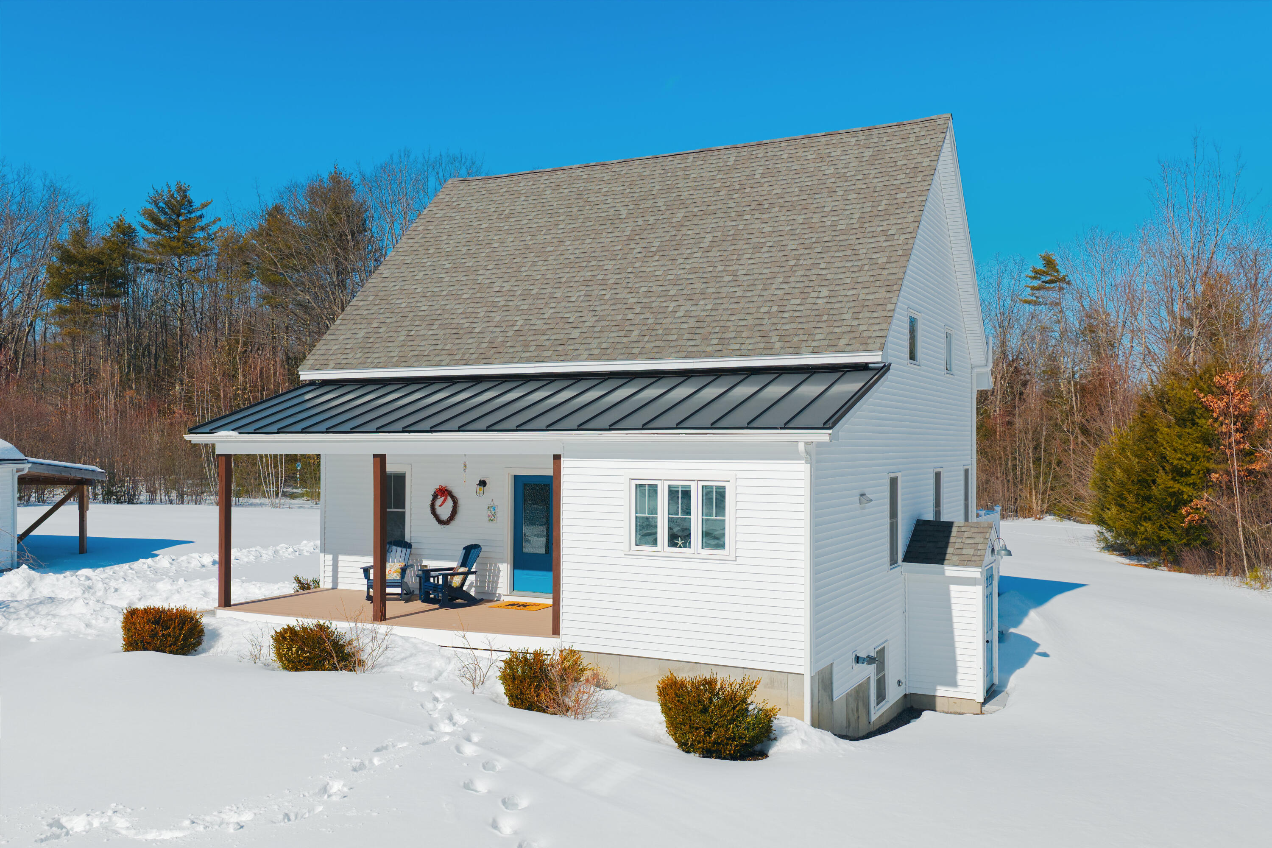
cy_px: 424
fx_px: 989
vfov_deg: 46.4
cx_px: 636
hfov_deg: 65.5
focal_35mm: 28
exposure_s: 1/3200
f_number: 2.8
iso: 200
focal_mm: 14.4
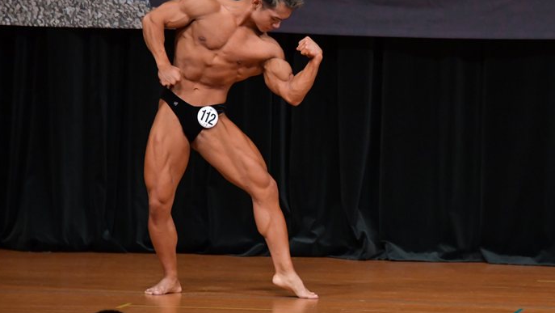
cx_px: 291
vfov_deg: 3.3
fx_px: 5476
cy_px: 116
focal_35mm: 372
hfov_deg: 5.8
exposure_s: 1/400
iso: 4000
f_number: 5.6
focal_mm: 210
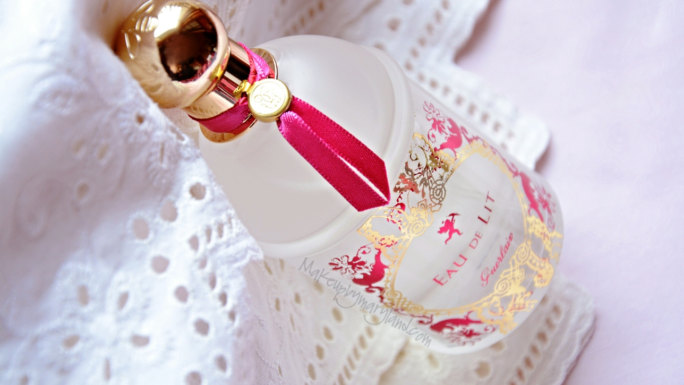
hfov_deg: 19.3
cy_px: 176
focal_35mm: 111
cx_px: 344
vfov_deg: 10.9
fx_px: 2014
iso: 640
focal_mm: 70
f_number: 5.3
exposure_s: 1/60
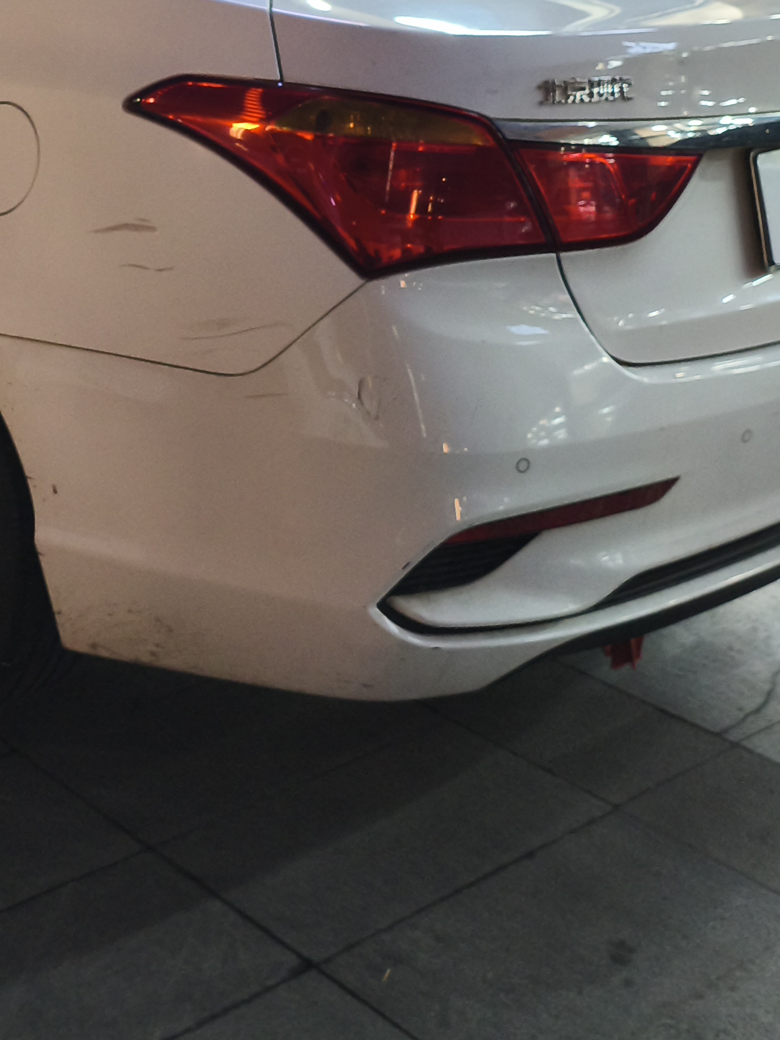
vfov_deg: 32.4
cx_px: 71
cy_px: 218
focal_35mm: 58
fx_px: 1743
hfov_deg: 24.5
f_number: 1.5
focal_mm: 4.94
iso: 640
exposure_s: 1/50
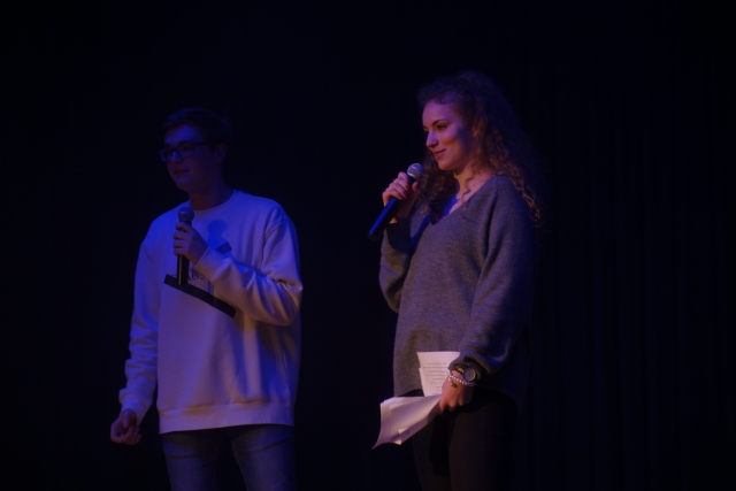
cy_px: 246
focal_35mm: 100
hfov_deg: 20.4
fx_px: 2045
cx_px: 368
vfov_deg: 13.7
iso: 160
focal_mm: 37.1
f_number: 4.9
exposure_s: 1/125
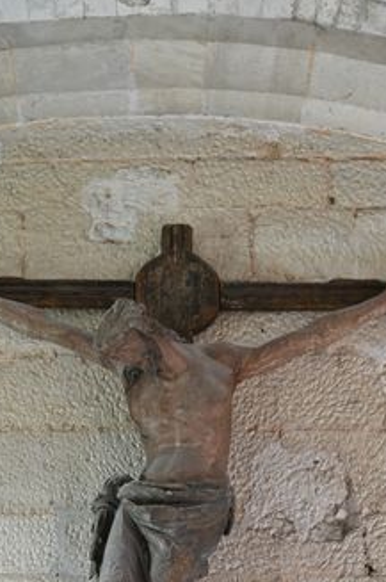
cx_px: 203
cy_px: 582
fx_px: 1694
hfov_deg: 13.0
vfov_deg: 19.0
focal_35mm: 105
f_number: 5.6
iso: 500
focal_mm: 49
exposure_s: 1/50
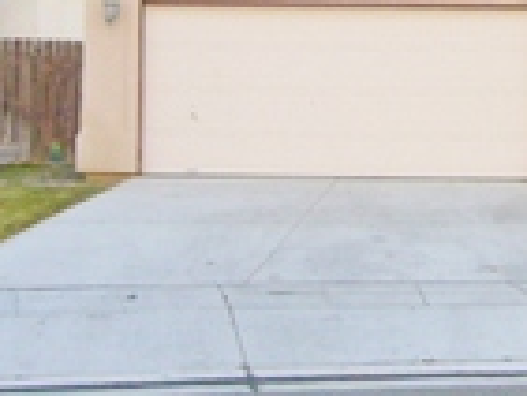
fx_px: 1463
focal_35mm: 96
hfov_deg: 19.8
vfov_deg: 15.3
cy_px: 90
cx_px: 520
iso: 80
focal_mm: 4.6
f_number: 2.8
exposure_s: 1/50
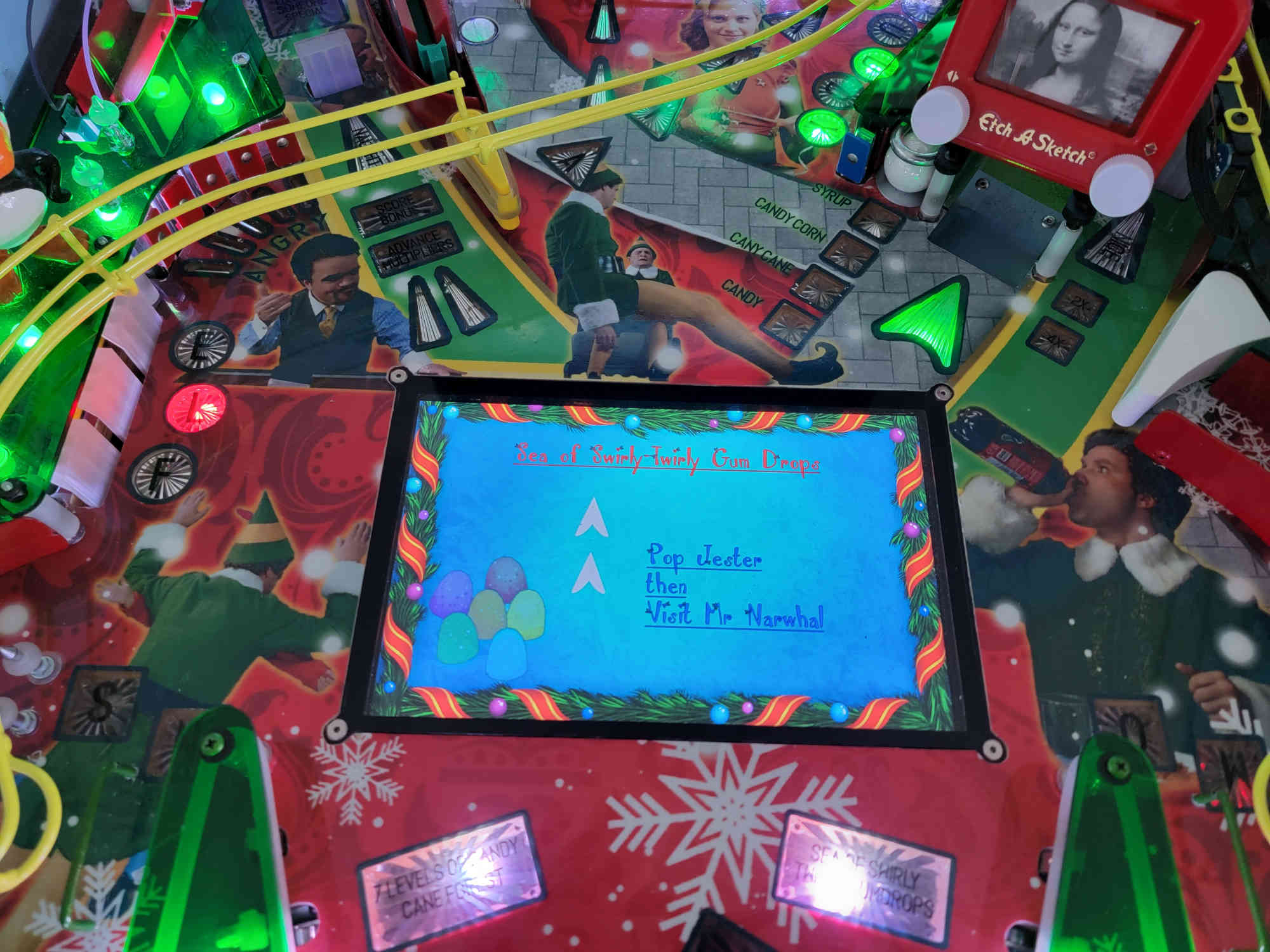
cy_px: 476
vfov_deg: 56.8
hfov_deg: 71.6
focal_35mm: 24
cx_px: 635
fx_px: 881
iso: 400
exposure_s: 1/60
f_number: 1.8
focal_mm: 6.7
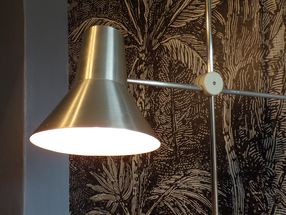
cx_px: 143
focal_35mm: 32
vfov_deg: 44.2
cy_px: 108
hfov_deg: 56.8
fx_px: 264
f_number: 3.2
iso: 194
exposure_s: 1/60
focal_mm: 5.8
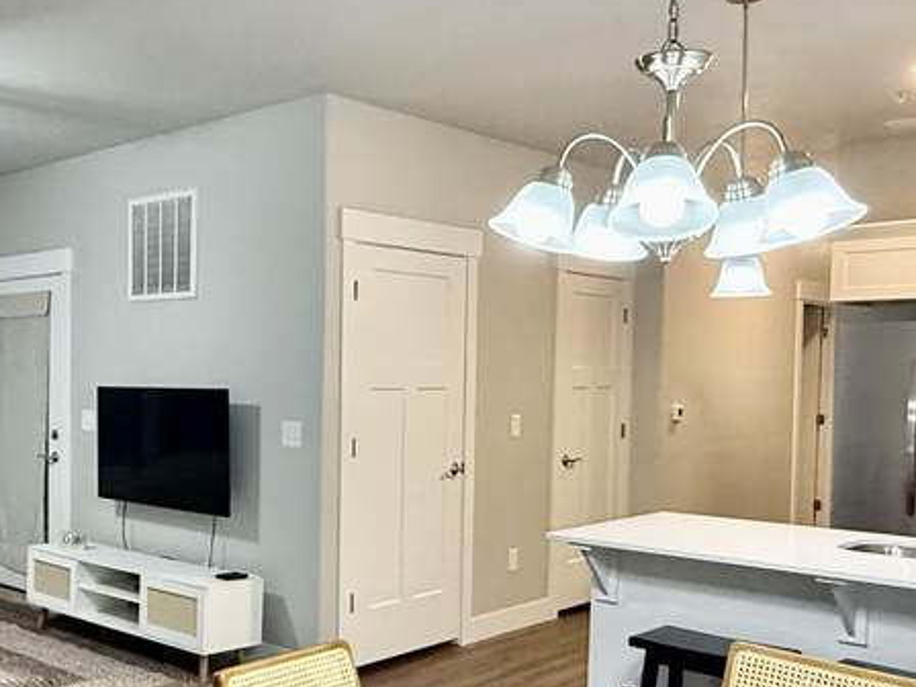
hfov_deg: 45.0
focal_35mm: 40
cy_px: 415
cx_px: 213
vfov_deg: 35.8
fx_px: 1058
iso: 400
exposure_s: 1/120
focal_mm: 2.22
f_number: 2.2
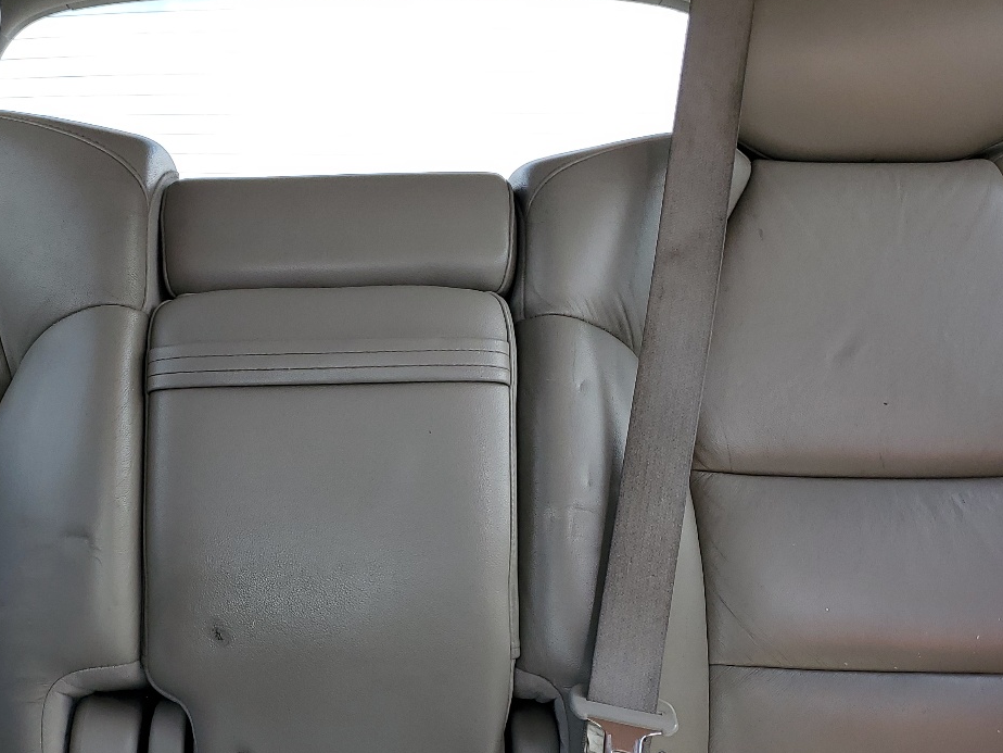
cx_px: 303
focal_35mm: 45
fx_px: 1304
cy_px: 566
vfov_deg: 31.6
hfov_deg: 41.3
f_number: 1.5
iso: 50
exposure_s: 1/345
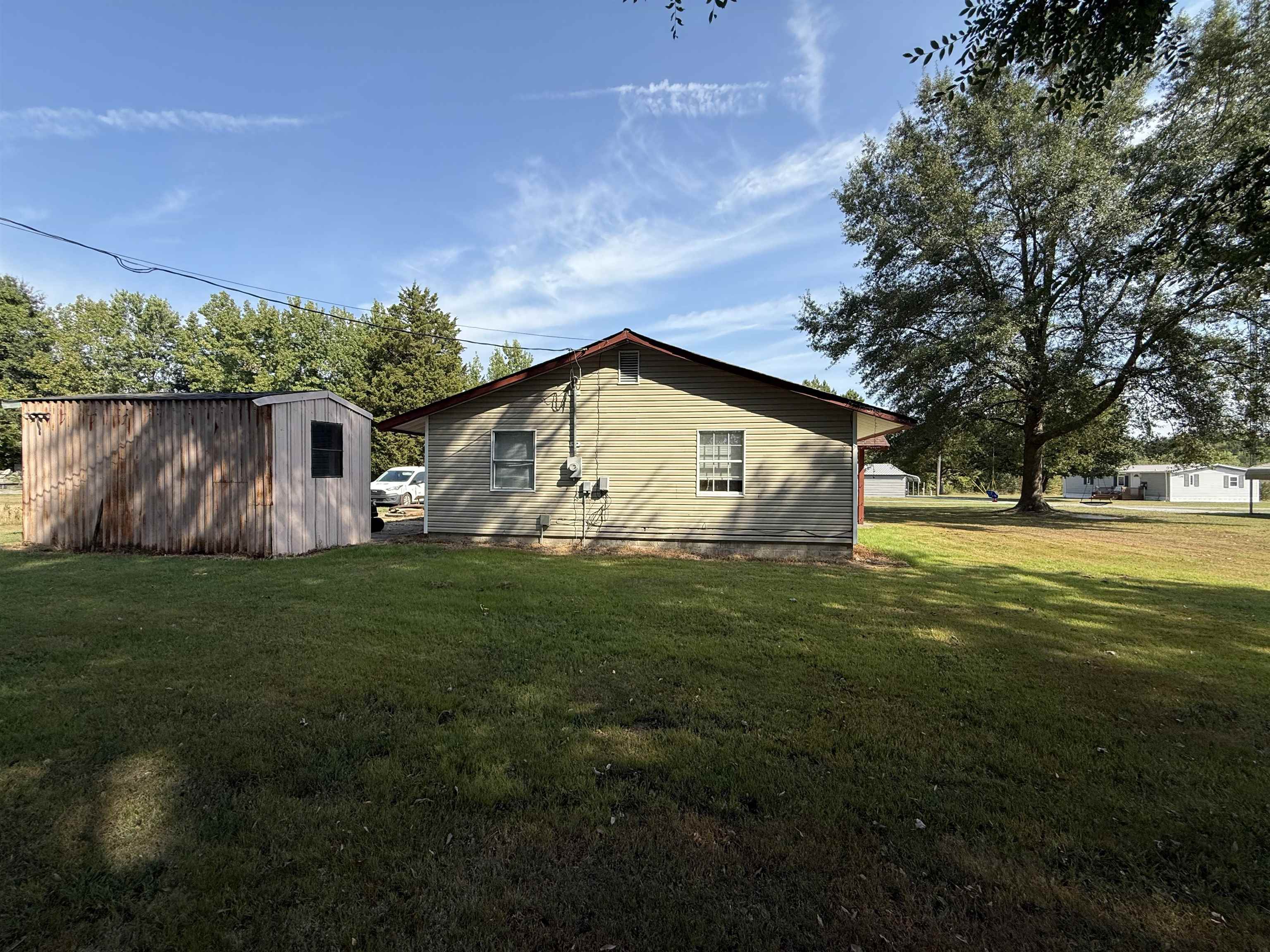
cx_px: 635
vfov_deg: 85.7
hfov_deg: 102.1
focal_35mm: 14
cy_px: 476
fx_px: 514
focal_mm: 2.22
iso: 50
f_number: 2.2
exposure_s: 1/1431
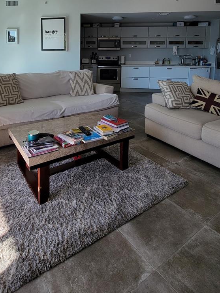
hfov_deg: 61.8
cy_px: 64
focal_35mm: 21
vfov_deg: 72.0
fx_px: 178
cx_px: 73
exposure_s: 1/221
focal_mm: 2.2
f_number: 2.2
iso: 50
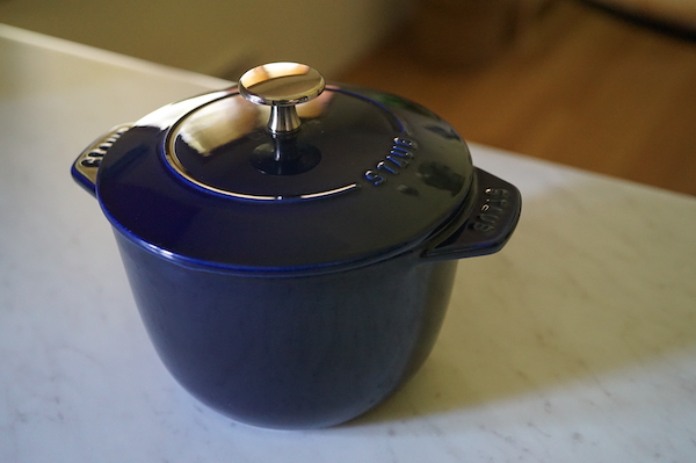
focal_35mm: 50
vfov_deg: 26.9
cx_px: 348
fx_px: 966
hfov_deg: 39.6
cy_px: 232
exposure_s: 1/160
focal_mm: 50
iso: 5000
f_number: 4
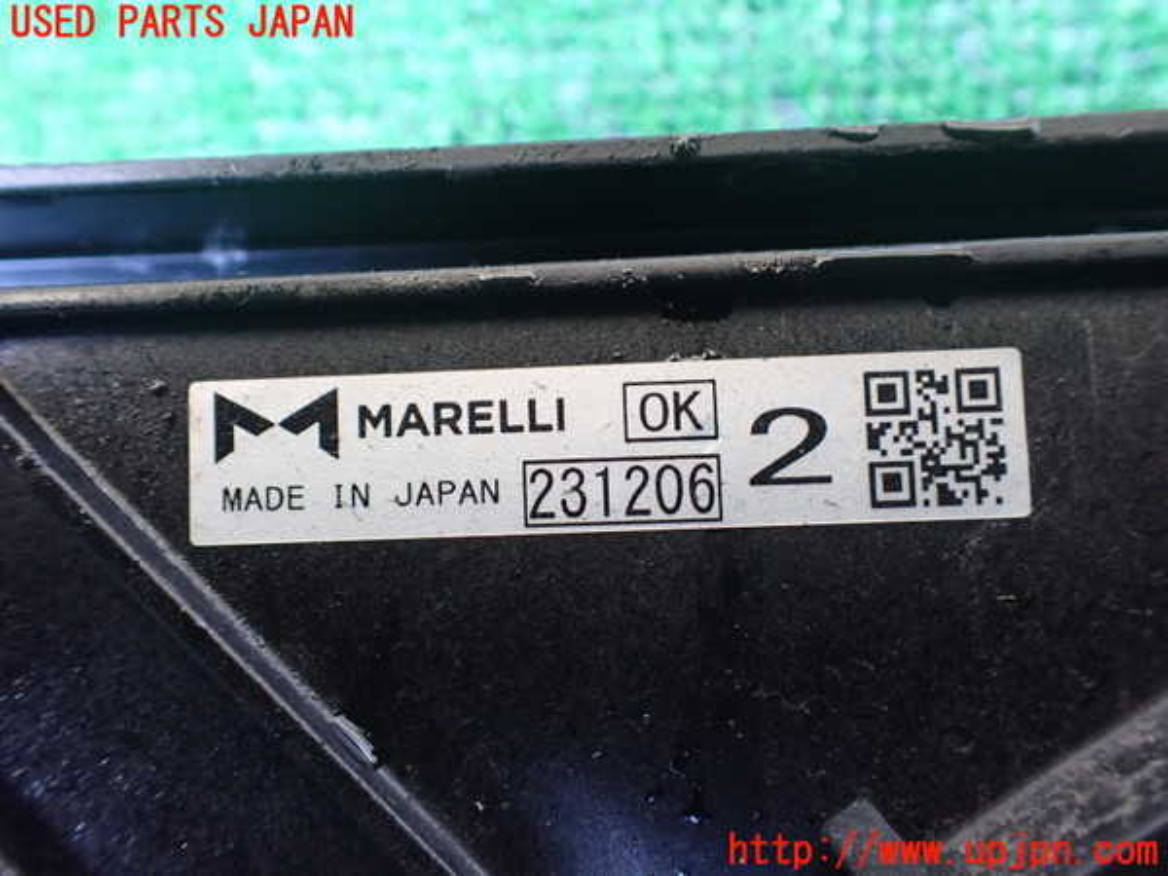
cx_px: 584
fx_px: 1012
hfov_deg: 60.0
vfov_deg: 46.8
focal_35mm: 30
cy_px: 438
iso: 800
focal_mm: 5.4
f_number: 2.3
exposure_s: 1/30
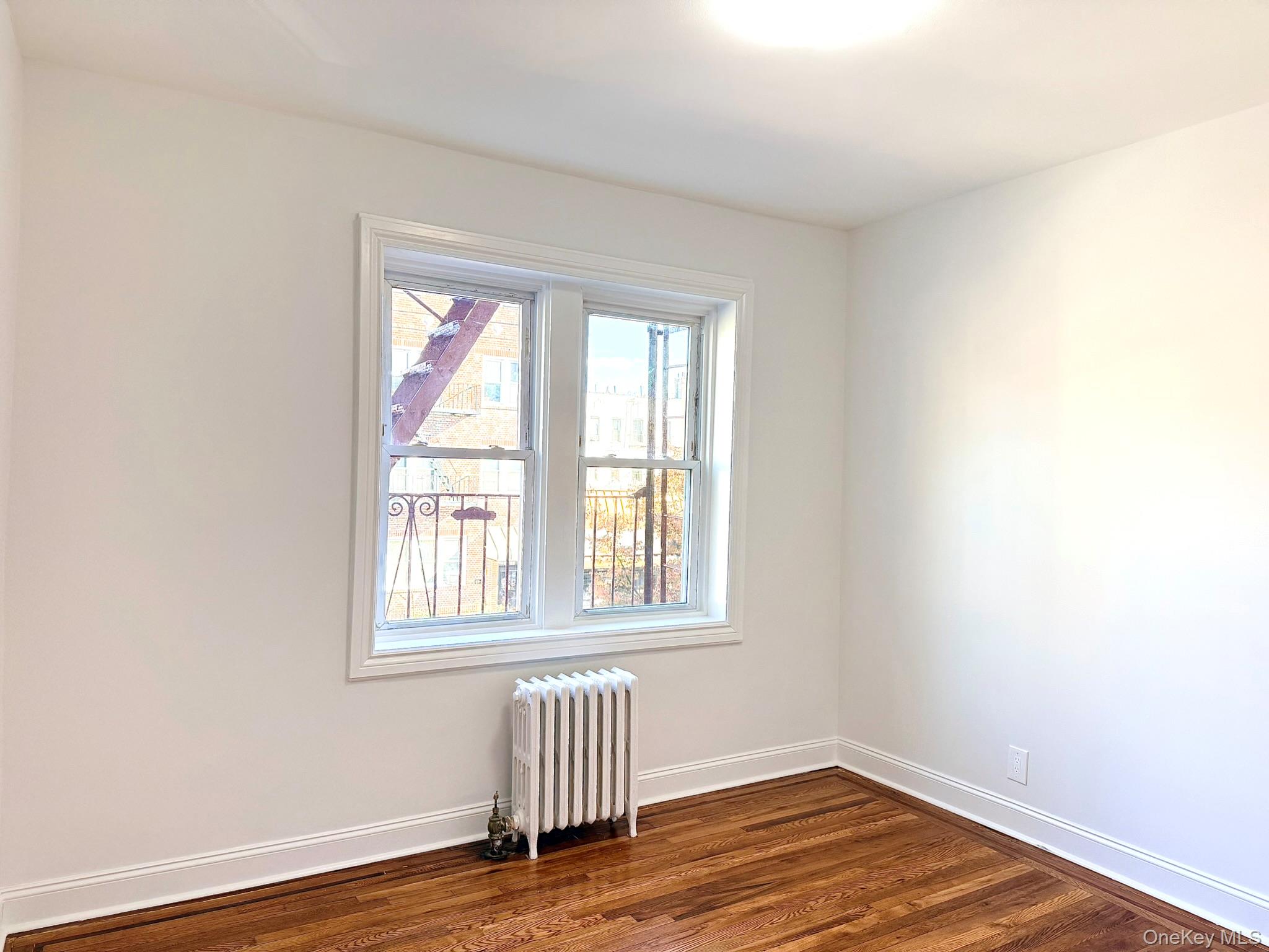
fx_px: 880
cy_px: 476
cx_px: 634
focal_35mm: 24
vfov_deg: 56.8
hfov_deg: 71.6
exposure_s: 1/229
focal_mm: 6.76
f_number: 1.78
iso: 160
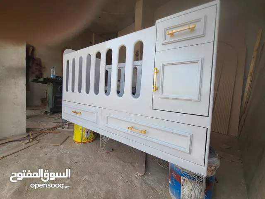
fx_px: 100
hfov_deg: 106.2
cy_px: 100
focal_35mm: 13
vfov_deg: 89.9
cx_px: 132
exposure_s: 1/556
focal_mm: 2.2
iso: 64
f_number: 2.2
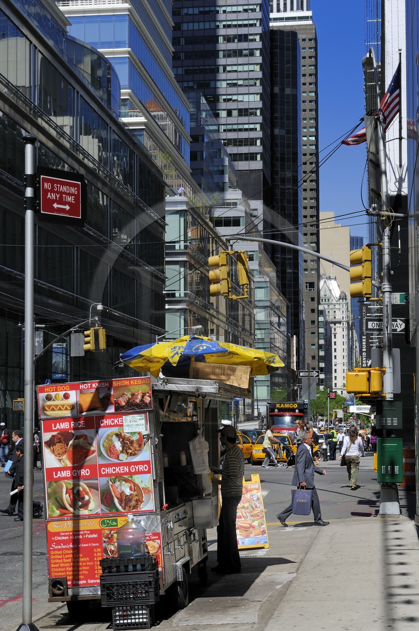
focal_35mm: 70
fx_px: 1224
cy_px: 316
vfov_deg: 28.9
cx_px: 210
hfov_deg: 19.4
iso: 200
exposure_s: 1/200
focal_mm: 70
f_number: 14
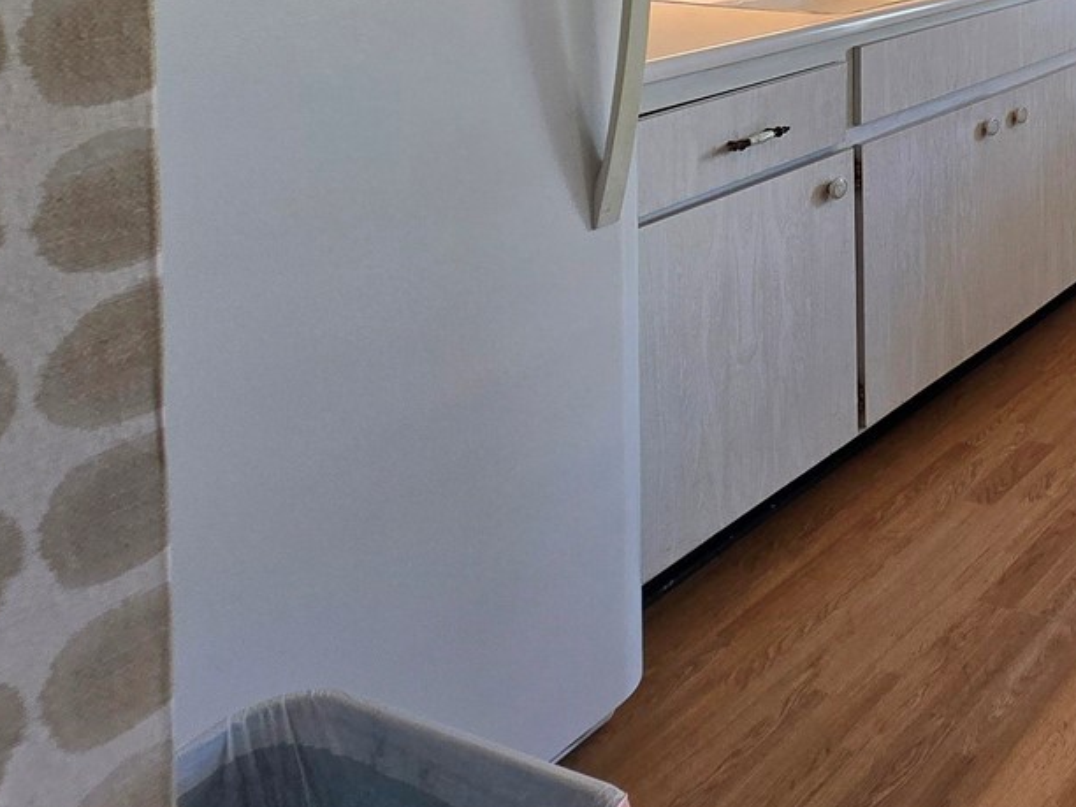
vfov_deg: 33.7
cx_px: 1356
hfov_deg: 37.2
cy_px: -165
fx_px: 1057
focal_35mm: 34
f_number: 2.2
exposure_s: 1/60.2
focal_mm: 2.2
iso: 64
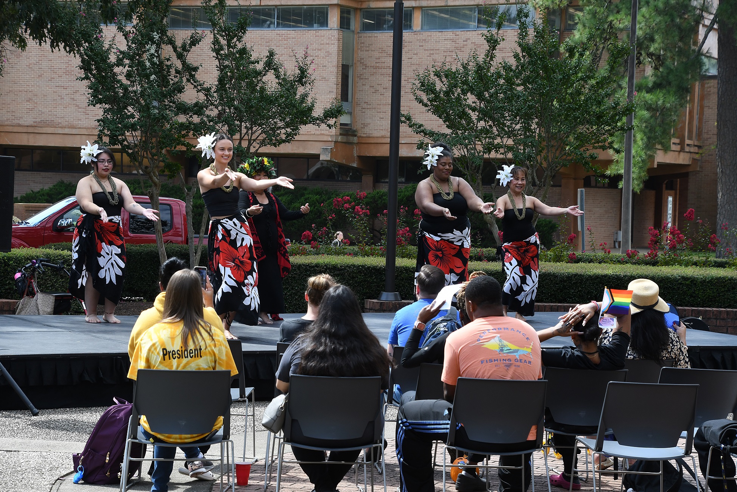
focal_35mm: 105
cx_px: 368
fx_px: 2150
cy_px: 246
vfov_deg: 13.0
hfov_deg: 19.5
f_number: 8
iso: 400
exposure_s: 1/500
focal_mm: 70
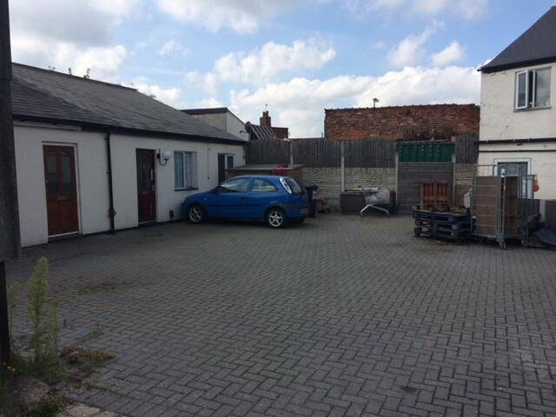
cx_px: 278
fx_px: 482
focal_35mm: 30
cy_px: 208
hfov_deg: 60.0
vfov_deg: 46.8
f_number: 2.2
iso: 32
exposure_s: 1/2415
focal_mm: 4.12
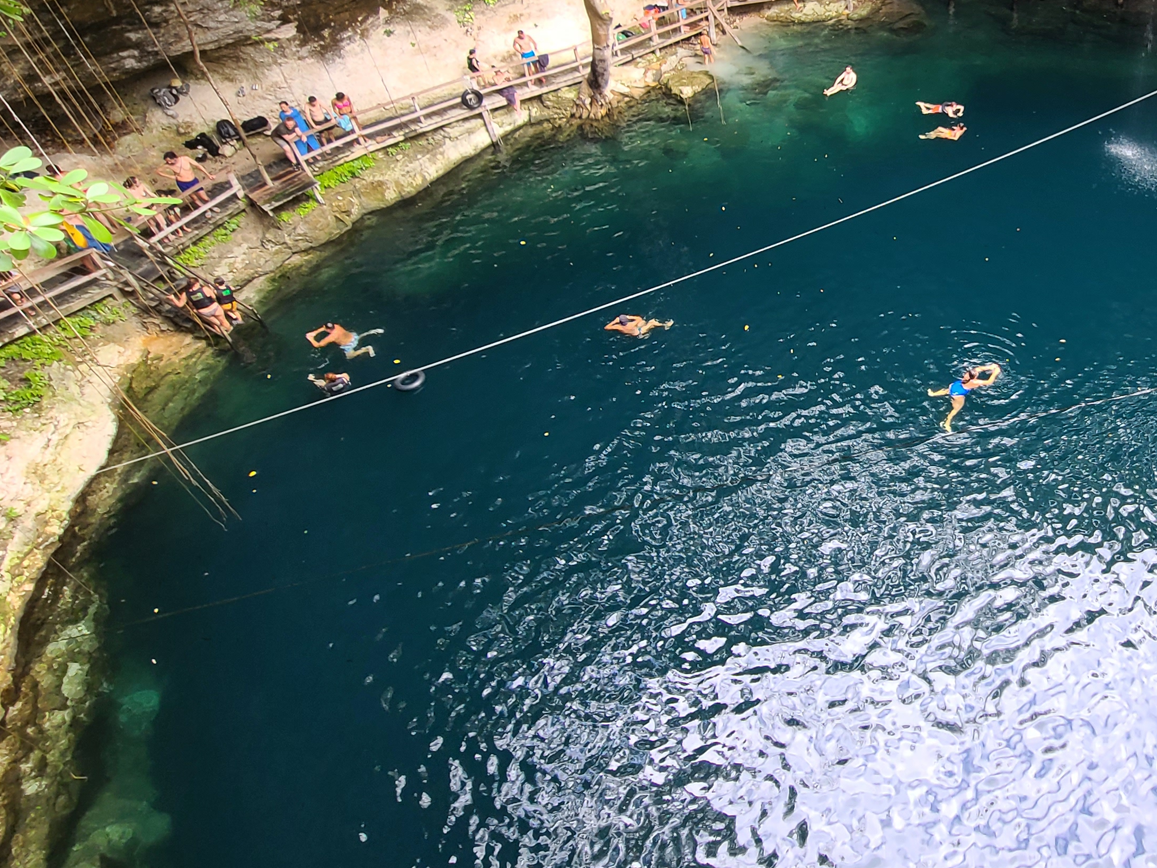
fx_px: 802
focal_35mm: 24
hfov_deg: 64.4
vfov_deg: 55.3
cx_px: 947
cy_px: 272
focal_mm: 2.2
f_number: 2.2
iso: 80
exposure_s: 1/59
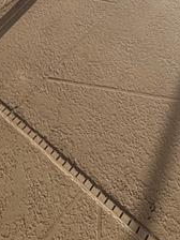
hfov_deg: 29.0
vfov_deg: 25.6
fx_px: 333
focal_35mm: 48
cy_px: -146
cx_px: 165
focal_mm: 2.22
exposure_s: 1/1431
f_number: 2.2
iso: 25
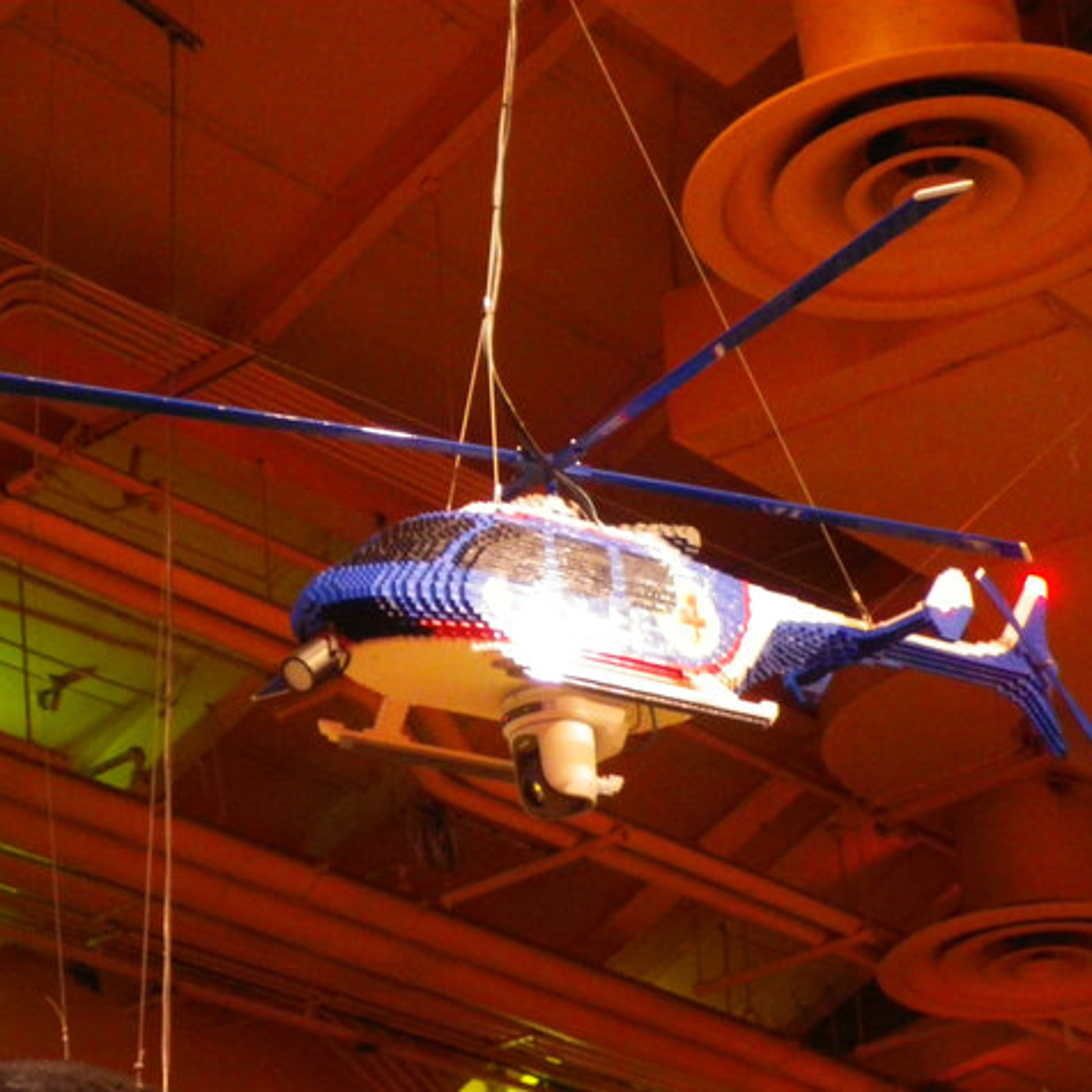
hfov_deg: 16.4
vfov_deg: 16.4
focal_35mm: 106
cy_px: 545
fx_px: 3783
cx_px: 513
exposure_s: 1/25
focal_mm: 16.02
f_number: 4.4
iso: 800
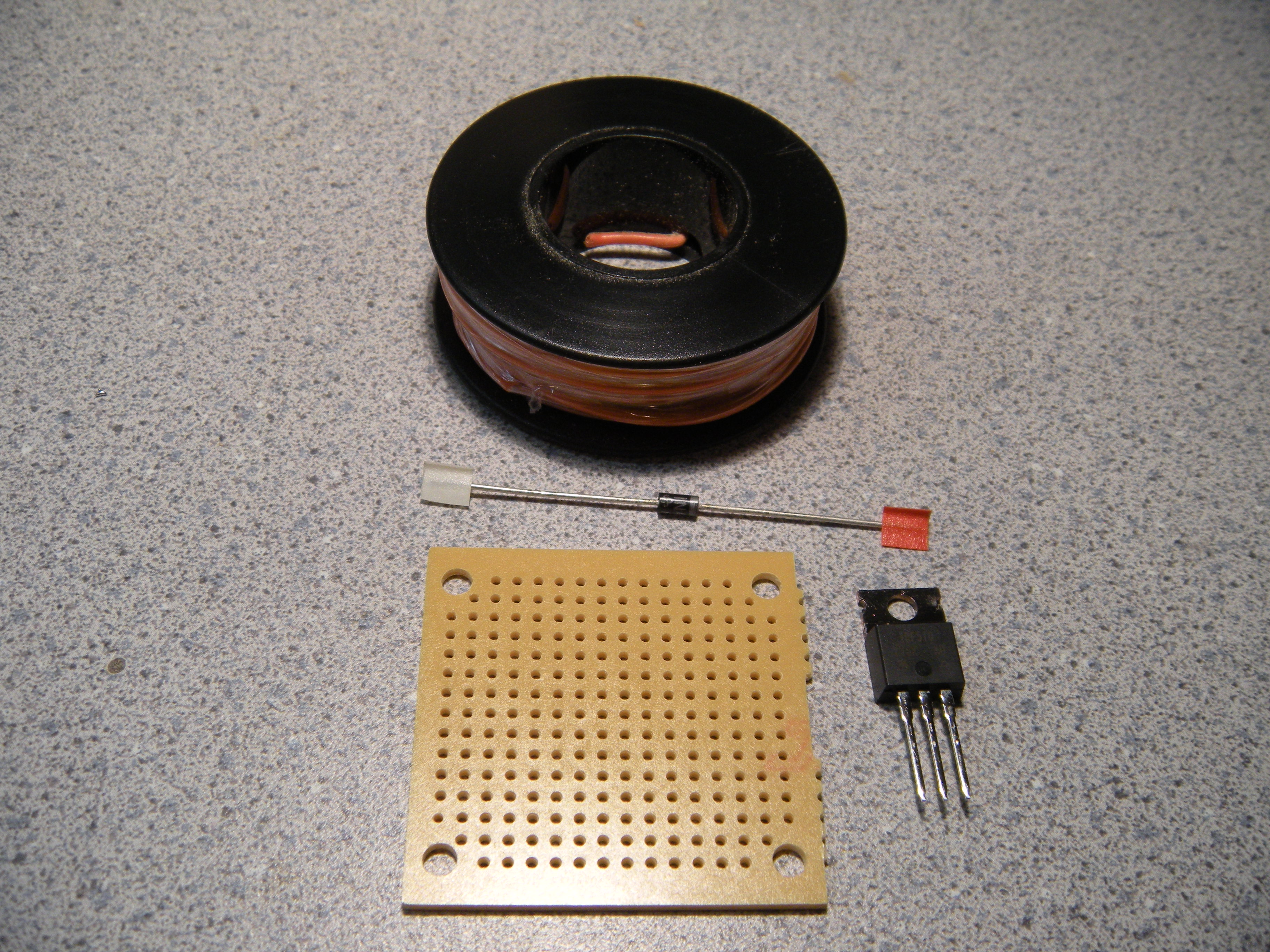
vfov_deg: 36.0
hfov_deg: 46.8
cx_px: 635
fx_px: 1468
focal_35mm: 40
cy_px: 476
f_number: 3.9
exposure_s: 1/59.8
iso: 126
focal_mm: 6.6
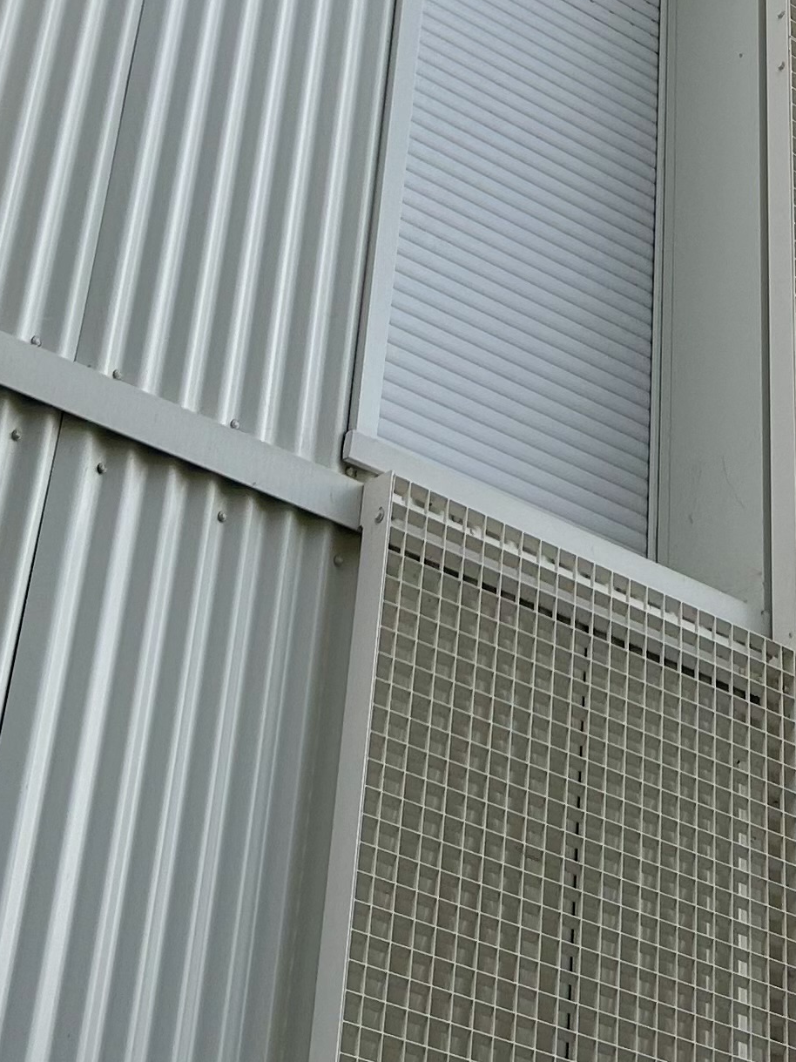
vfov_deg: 20.6
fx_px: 2637
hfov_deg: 17.0
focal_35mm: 86
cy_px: -353
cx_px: 629
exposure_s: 1/100
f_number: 1.5
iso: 50
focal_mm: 5.7
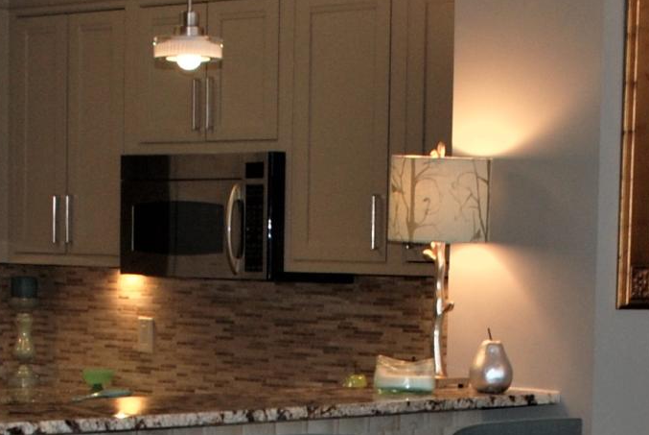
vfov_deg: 10.1
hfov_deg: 15.4
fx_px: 2400
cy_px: 575
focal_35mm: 133
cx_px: 336
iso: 200
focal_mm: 20
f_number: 3.8
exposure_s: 1/60
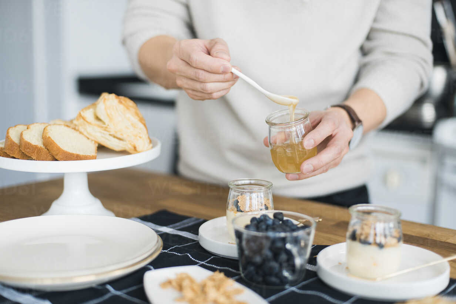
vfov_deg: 27.0
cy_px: 152
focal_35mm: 50
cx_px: 228
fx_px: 633
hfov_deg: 39.6
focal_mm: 50
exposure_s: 1/320
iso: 400
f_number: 2.2
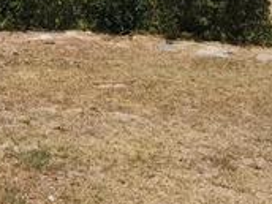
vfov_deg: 16.8
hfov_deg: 23.7
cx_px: 5
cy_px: -108
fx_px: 621
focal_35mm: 79
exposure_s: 1/2398
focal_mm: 1.78
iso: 50
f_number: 2.4
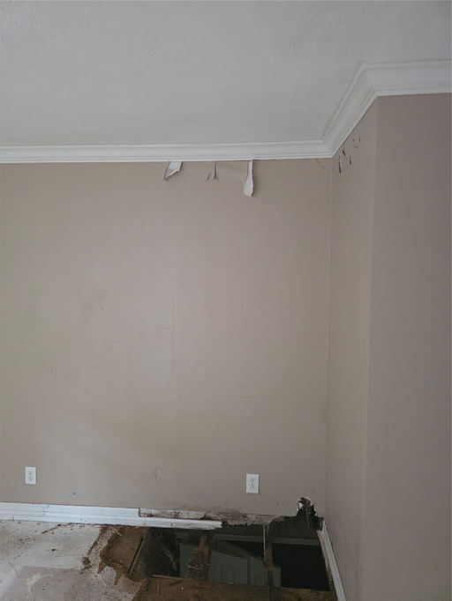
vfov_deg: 73.9
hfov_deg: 58.9
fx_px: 400
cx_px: 226
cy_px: 300
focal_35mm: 23
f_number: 1.7
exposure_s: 1/120
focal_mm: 6.3
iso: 2000
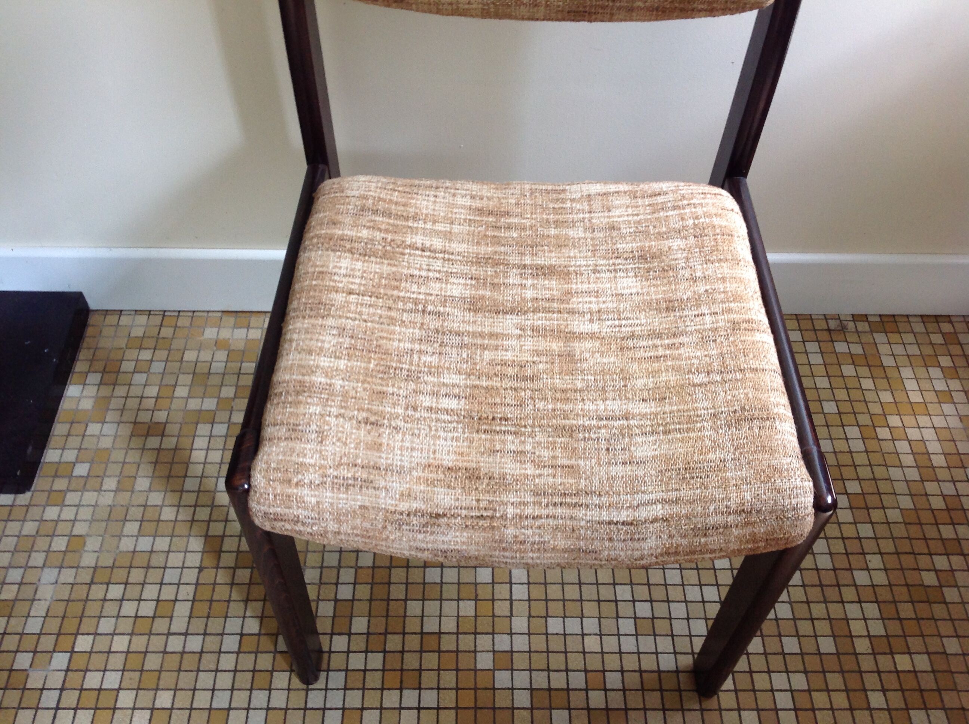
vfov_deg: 40.6
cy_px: 362
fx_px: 978
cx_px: 484
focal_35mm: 35
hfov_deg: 52.7
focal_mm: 4.28
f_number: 2.4
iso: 100
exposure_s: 1/15
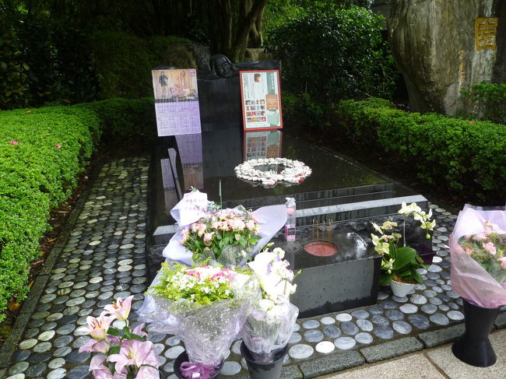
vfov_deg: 54.8
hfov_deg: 69.4
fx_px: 365
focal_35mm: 25
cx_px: 253
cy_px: 190
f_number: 2.8
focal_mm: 4.5
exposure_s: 1/50
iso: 80
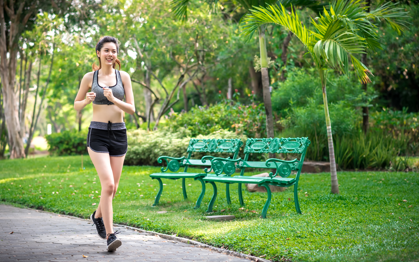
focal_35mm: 87
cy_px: 127
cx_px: 209
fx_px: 993
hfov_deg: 23.8
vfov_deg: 15.0
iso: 320
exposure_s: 1/800
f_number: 2.8
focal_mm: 85
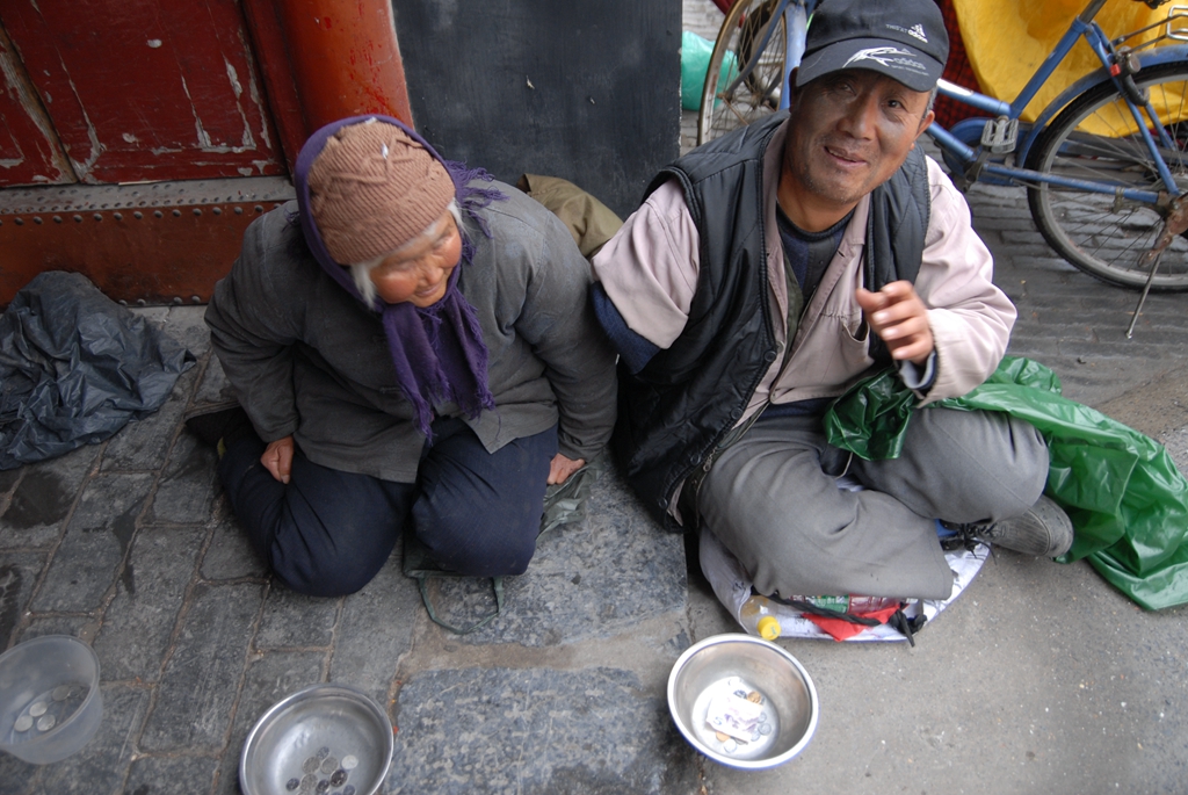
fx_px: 1586
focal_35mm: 48
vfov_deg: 28.1
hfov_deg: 41.1
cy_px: 398
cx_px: 594
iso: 200
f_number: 3.2
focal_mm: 32
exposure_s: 1/40
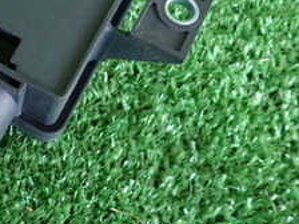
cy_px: -23
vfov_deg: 20.9
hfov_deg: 25.4
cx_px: -79
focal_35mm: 67
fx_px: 579
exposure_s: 1/30
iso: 200
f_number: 2
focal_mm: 4.5
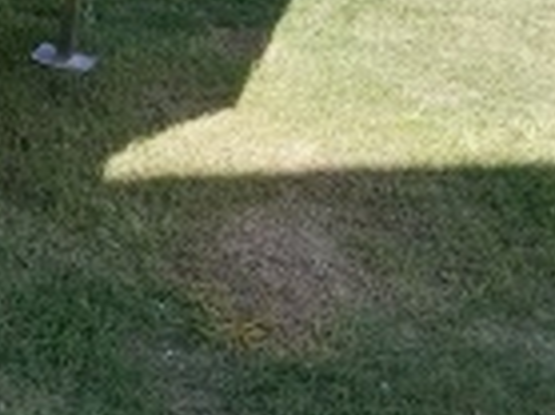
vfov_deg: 18.9
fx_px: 1201
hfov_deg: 22.6
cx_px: -212
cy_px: -28
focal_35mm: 75
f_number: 1.7
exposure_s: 1/1032
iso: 50
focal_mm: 4.3
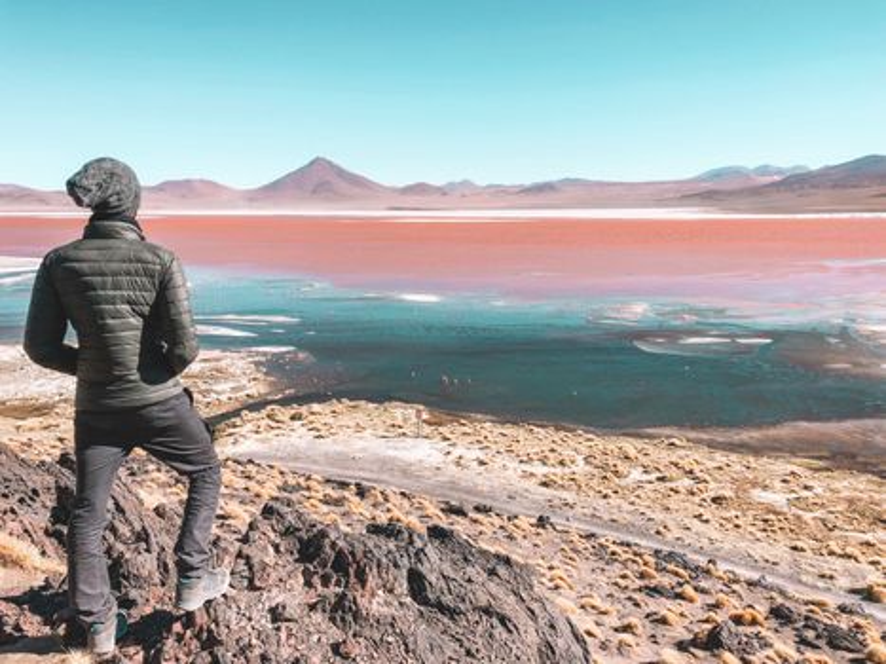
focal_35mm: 28
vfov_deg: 49.7
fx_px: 716
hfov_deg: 63.5
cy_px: 332
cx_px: 443
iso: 20
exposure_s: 1/1500
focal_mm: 4
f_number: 1.8
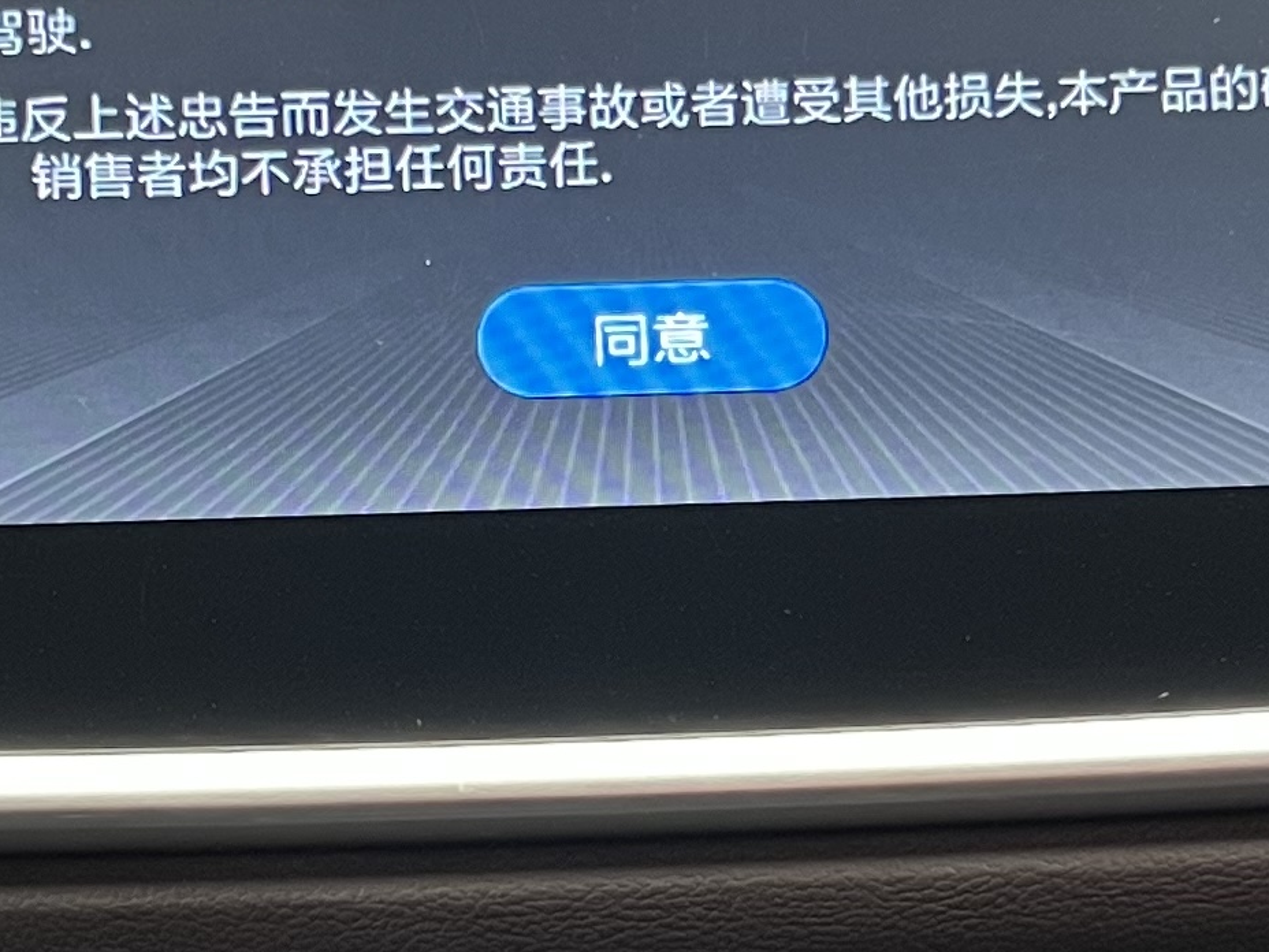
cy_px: 613
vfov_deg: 13.1
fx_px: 4143
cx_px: 599
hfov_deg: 17.4
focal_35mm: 113
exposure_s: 1/50
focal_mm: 5.7
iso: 250
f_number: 1.5
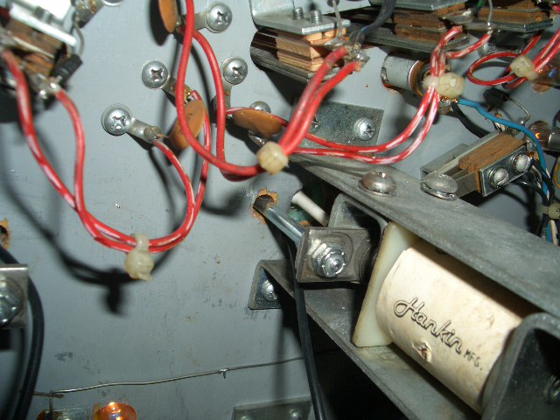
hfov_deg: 52.6
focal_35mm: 35
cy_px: 210
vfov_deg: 40.7
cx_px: 280
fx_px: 566
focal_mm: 5.8
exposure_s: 1/60
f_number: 4.3
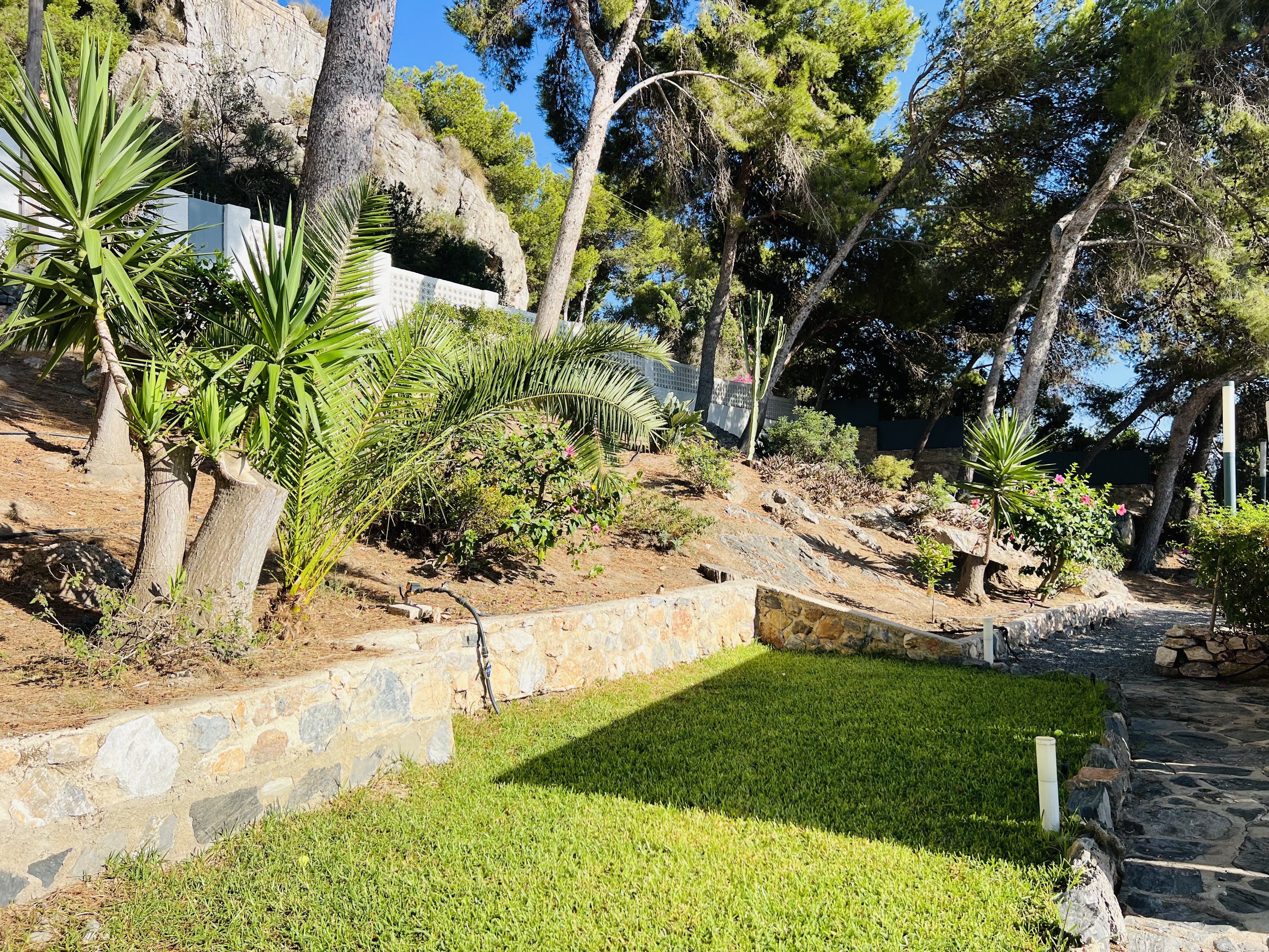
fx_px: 953
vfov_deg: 53.1
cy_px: 476
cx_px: 634
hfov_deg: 67.3
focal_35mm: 26
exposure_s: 1/1645
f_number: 1.5
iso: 50
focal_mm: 5.7
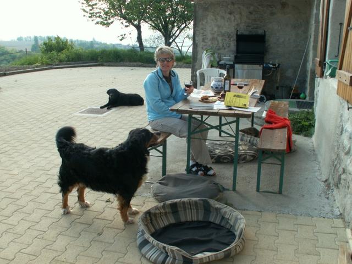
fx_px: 356
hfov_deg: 52.6
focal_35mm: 35
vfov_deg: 40.7
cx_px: 176
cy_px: 132
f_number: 4.5
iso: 50
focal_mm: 5.86
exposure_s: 1/100
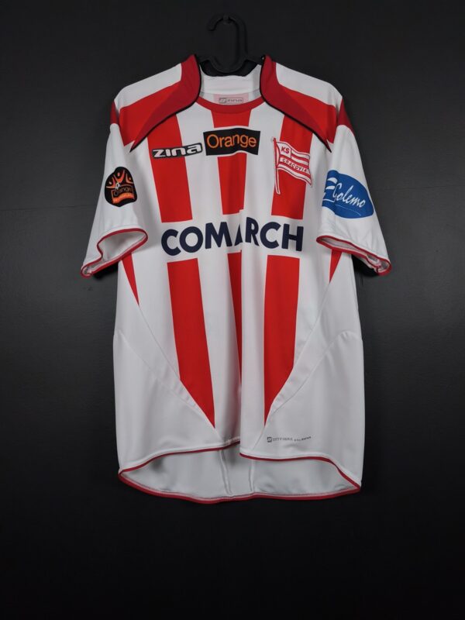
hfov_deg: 58.9
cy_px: 310
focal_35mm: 23
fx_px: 412
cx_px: 232
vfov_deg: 73.9
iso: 400
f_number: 1.6
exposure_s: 1/160
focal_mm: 6.57
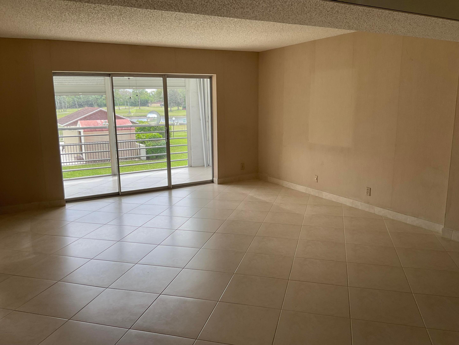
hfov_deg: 61.7
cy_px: 172
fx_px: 385
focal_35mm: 29
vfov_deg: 48.2
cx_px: 230
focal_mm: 3
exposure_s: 1/134
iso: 16
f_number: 1.8
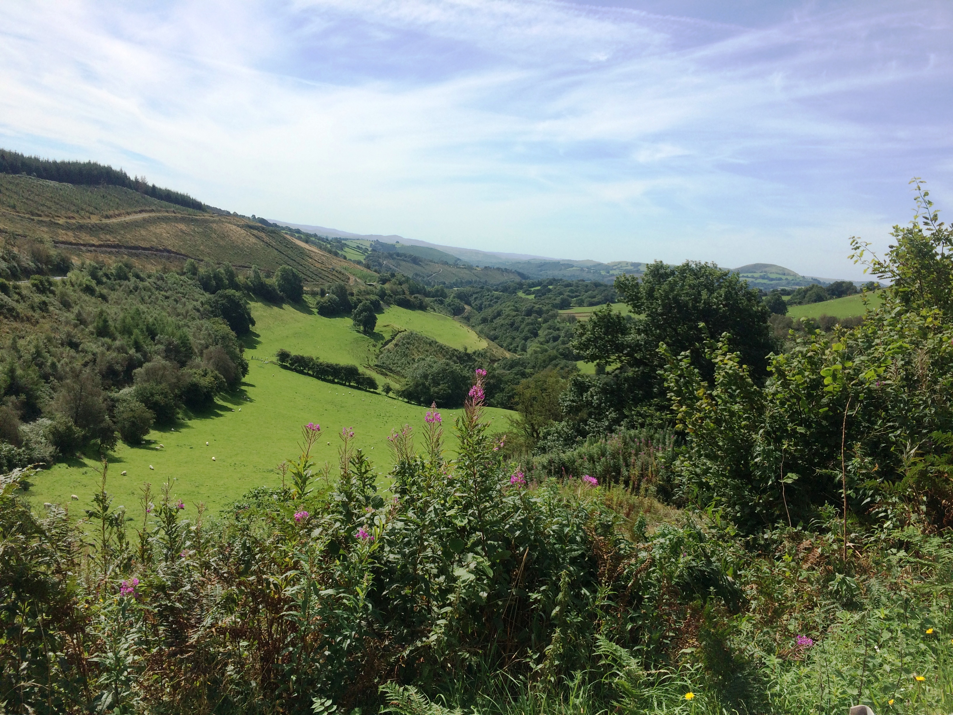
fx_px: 798
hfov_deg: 61.7
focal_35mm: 29
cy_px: 358
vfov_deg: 48.2
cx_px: 476
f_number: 2.2
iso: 32
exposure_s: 1/2564
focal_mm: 4.15
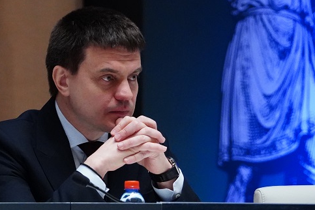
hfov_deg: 3.9
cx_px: -98
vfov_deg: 2.6
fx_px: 4637
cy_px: 64
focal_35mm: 530
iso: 10000
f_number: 5.6
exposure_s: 1/640
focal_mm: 200
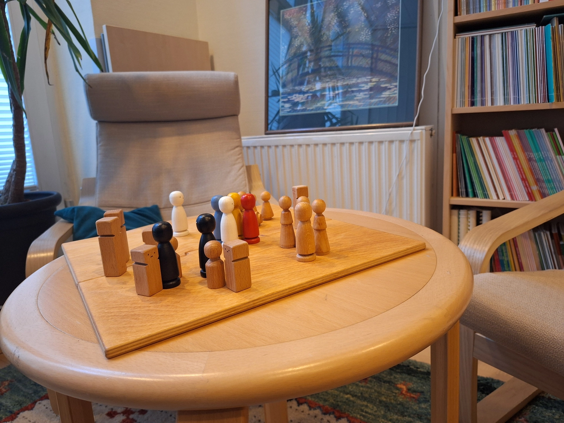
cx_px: 282
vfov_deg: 58.9
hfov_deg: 73.9
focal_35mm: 23
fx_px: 375
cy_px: 212
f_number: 1.8
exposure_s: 1/33
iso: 320
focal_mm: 5.54
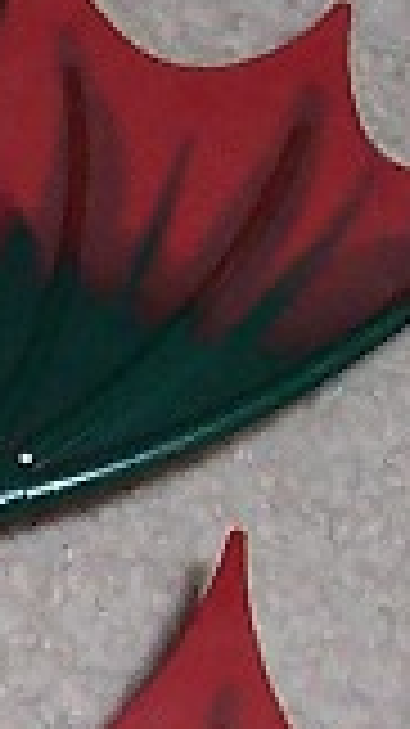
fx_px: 6114
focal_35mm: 316
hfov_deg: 3.7
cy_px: 792
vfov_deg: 6.8
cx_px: -1023
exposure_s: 1/60
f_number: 3
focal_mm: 7
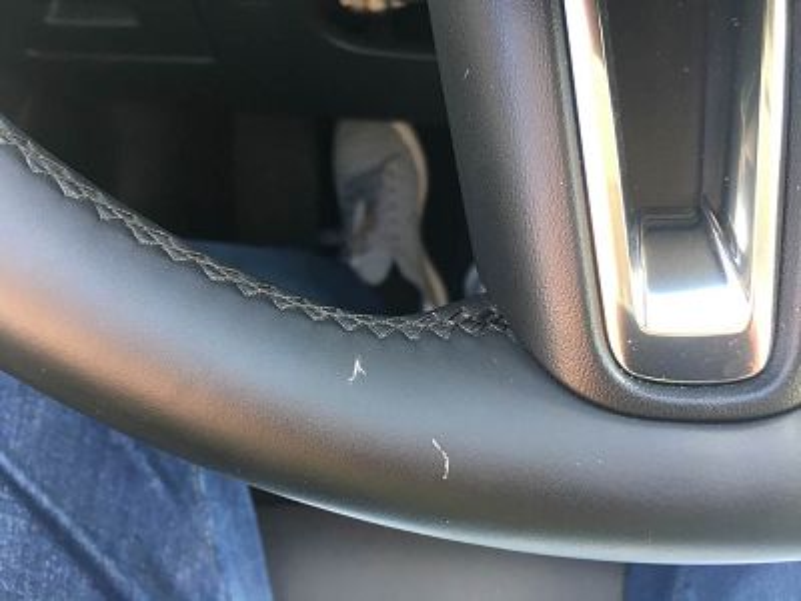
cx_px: 400
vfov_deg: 48.2
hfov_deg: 61.7
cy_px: 300
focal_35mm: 29
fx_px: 671
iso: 100
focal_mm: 4.15
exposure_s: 1/33
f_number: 2.2
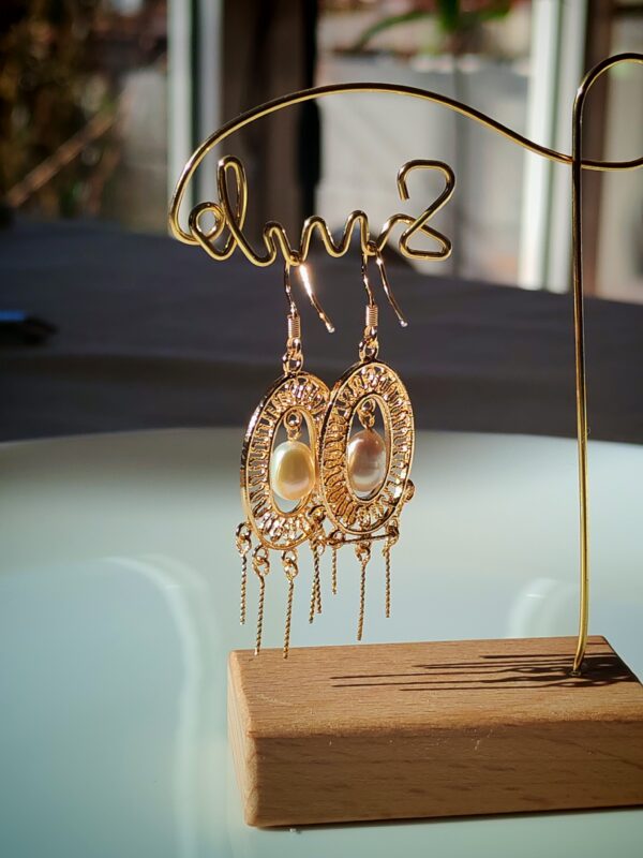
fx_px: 1684
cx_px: 322
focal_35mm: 68
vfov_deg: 28.6
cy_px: 429
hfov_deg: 21.6
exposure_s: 1/980
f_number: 1.95
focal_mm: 5.52
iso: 50
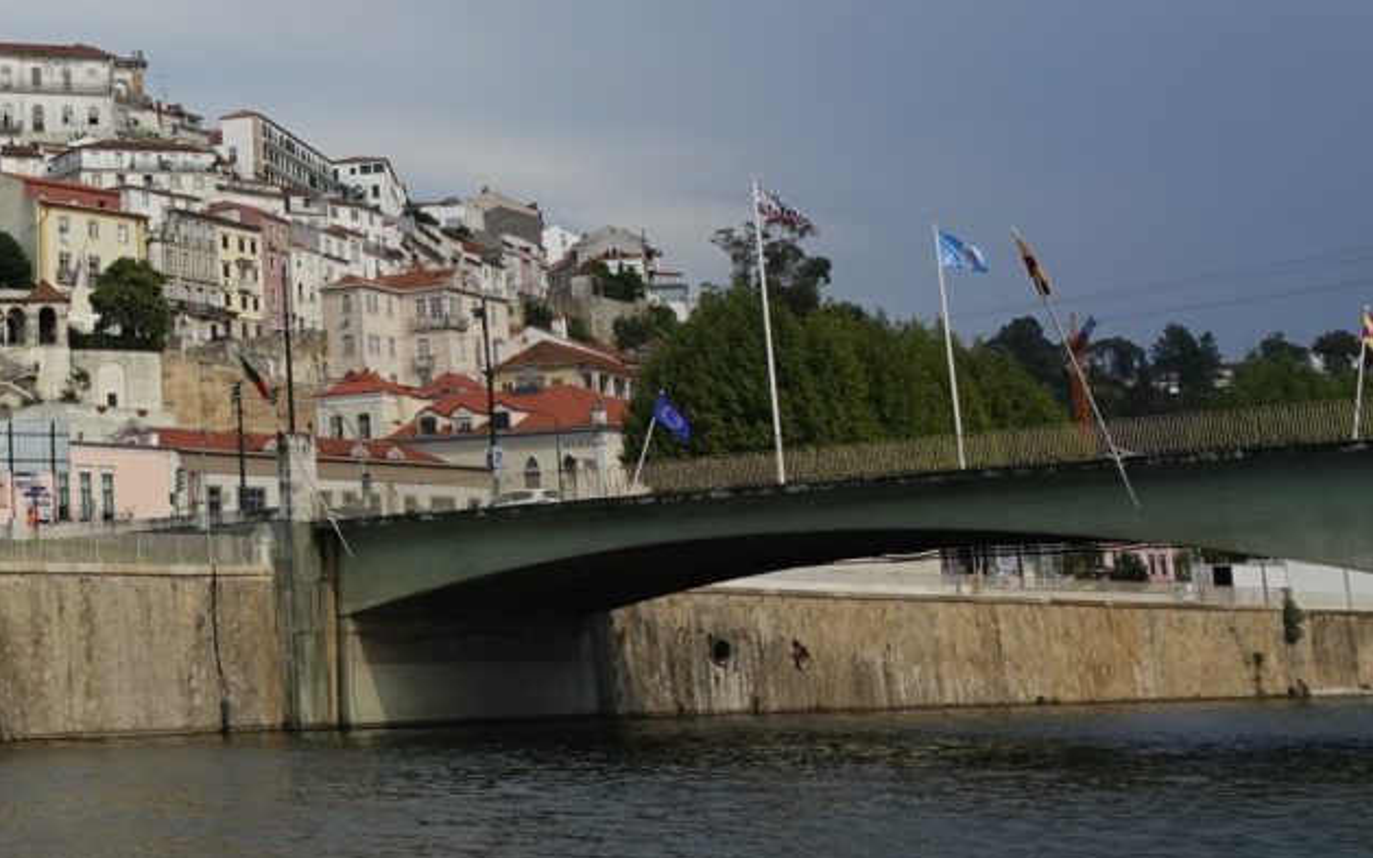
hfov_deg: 29.1
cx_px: -175
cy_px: 129
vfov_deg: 20.3
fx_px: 2357
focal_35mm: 63
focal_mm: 8.8
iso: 100
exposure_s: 1/1000
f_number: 4
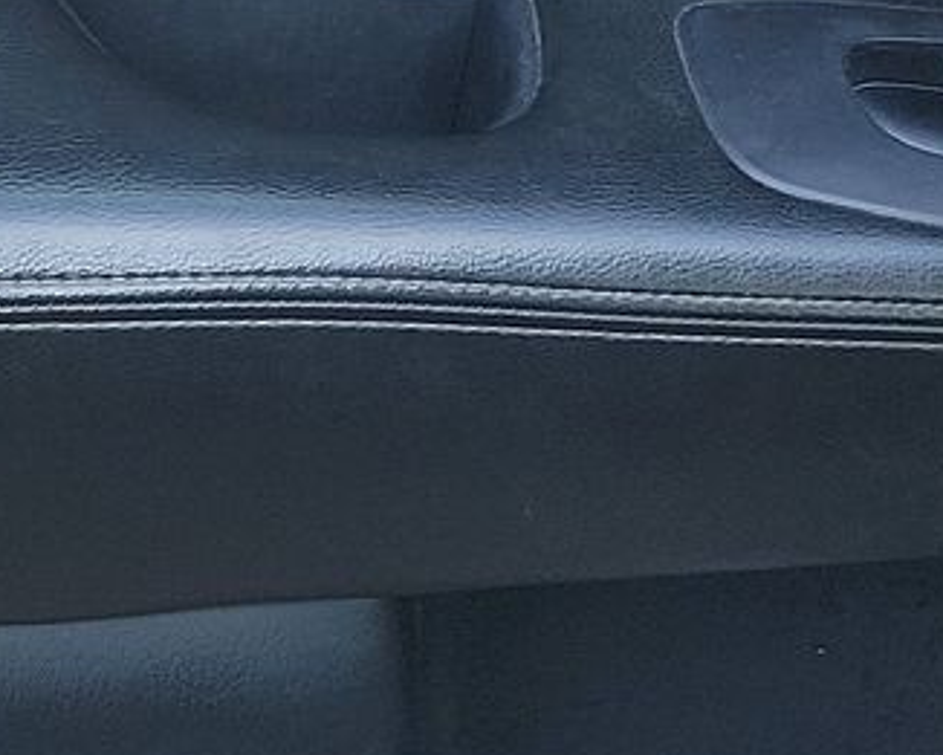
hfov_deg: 16.5
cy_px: -150
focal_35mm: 115
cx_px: 148
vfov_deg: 13.1
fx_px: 3211
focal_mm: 6.7
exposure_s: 1/119
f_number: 1.8
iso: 62
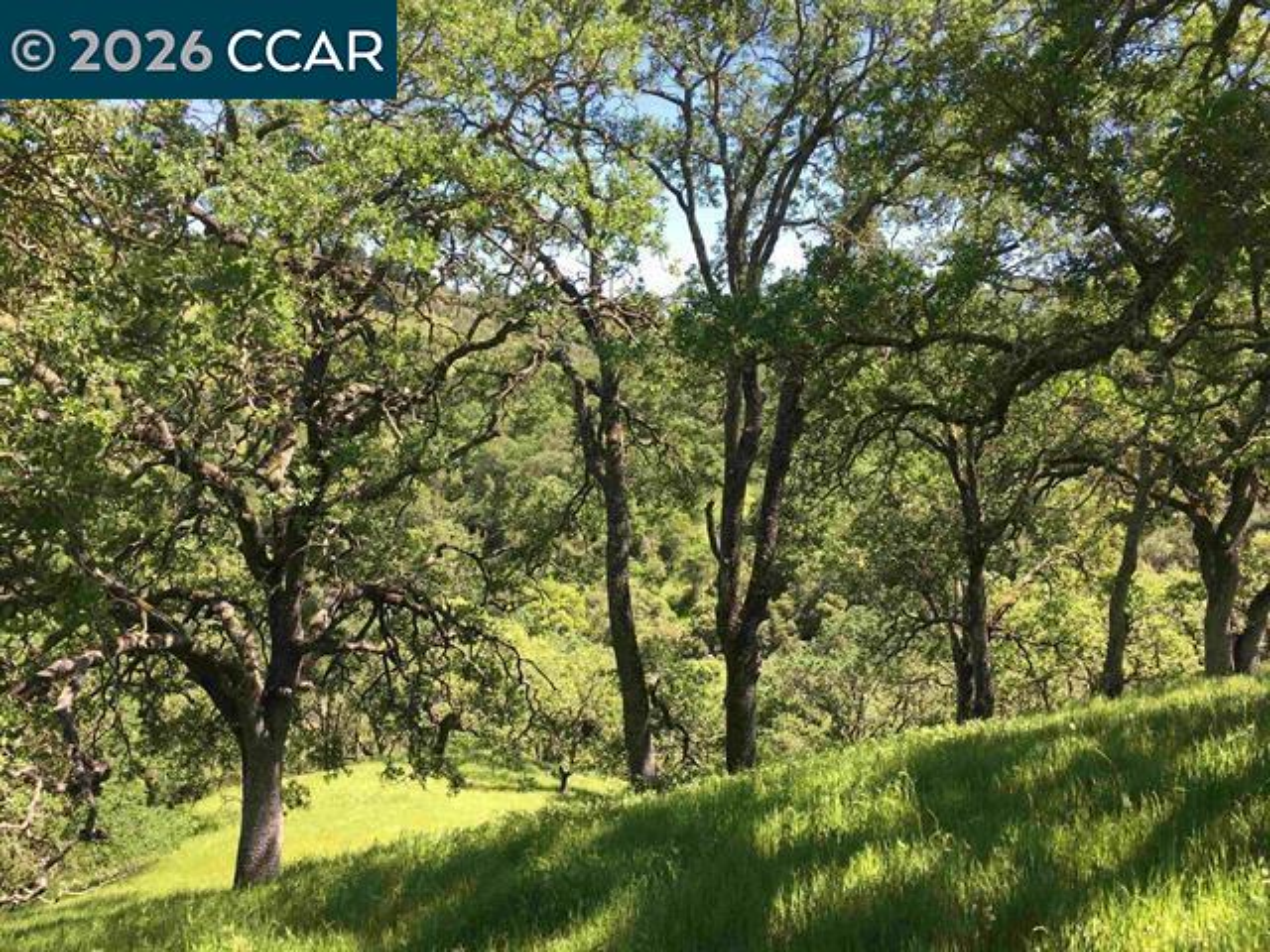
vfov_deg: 48.2
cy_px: 476
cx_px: 635
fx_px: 1064
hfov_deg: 61.7
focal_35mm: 29
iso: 25
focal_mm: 4.15
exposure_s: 1/409
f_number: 2.2
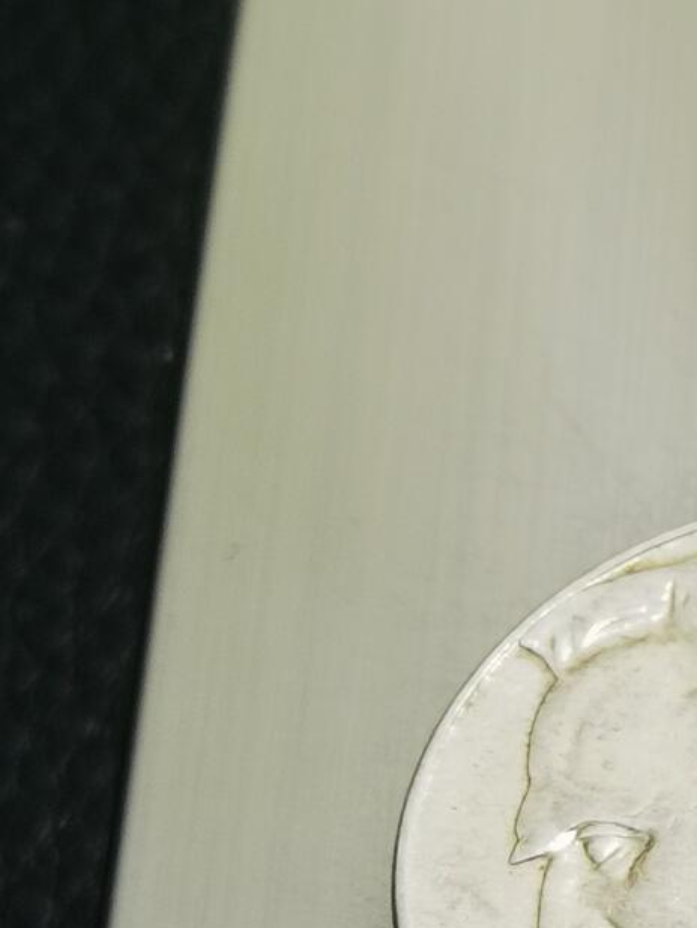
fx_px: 4373
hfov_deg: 8.9
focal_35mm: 163
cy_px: 988
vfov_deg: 11.9
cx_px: 990
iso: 80
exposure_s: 1/100
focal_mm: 6.67
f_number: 1.9
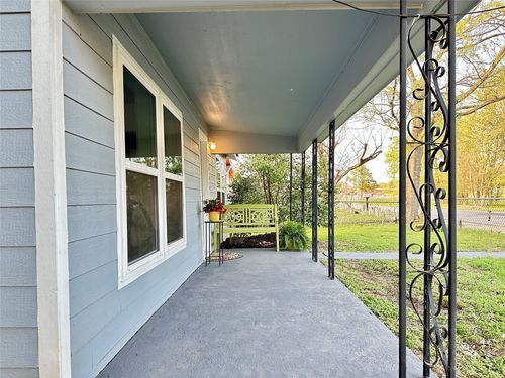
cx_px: 252
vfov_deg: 56.8
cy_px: 189
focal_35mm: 24
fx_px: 350
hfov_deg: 71.6
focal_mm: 6.86
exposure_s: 1/117
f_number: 1.78
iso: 250
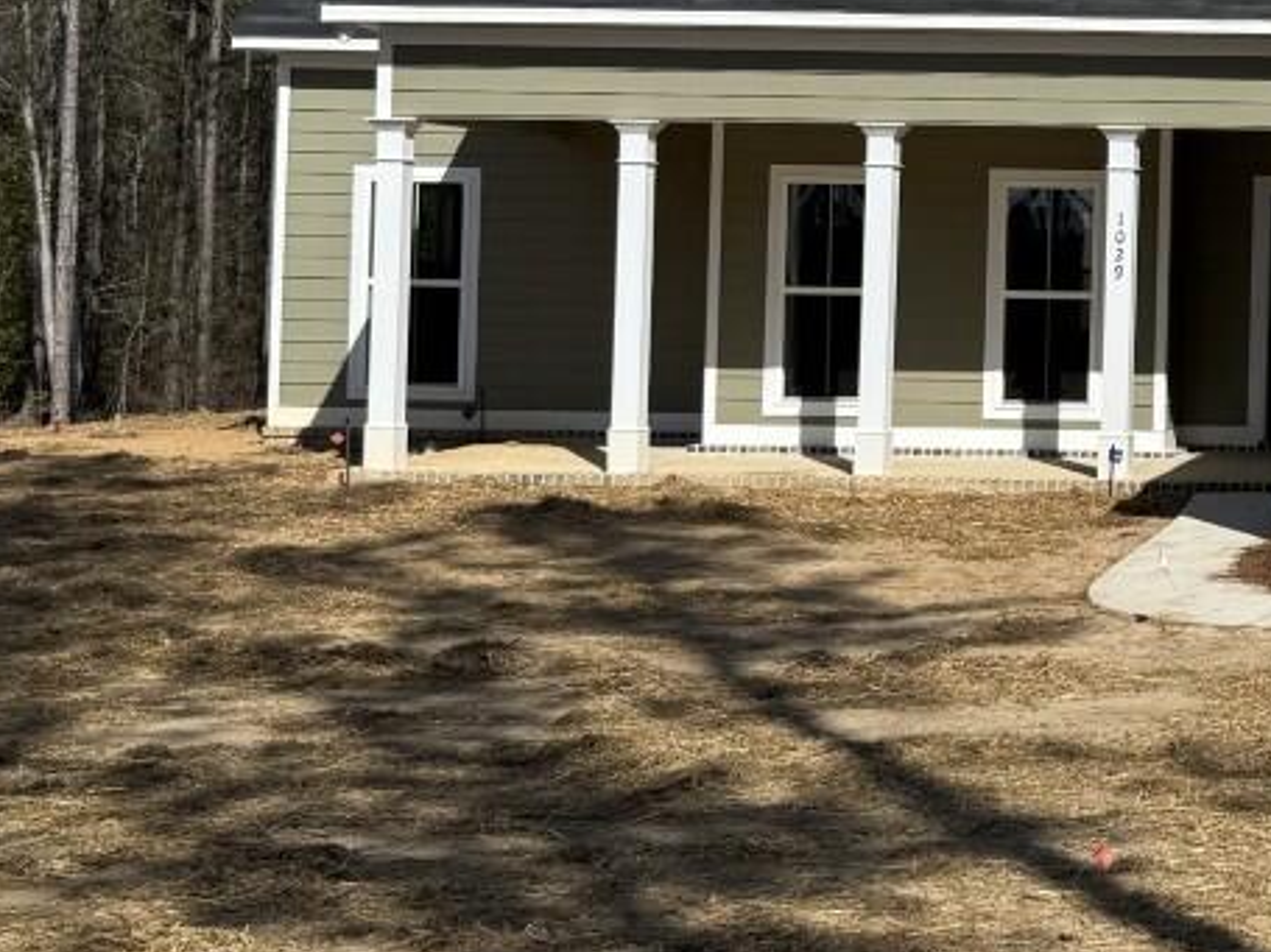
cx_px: 1575
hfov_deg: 23.2
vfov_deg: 19.1
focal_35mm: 76
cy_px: 151
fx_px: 2790
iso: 80
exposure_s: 1/7353
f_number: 1.78
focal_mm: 6.76
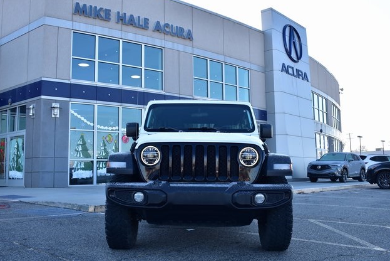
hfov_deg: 51.9
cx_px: 198
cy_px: 129
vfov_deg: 36.0
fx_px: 401
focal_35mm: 37
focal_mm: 24
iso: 100
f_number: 5.6
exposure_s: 1/125
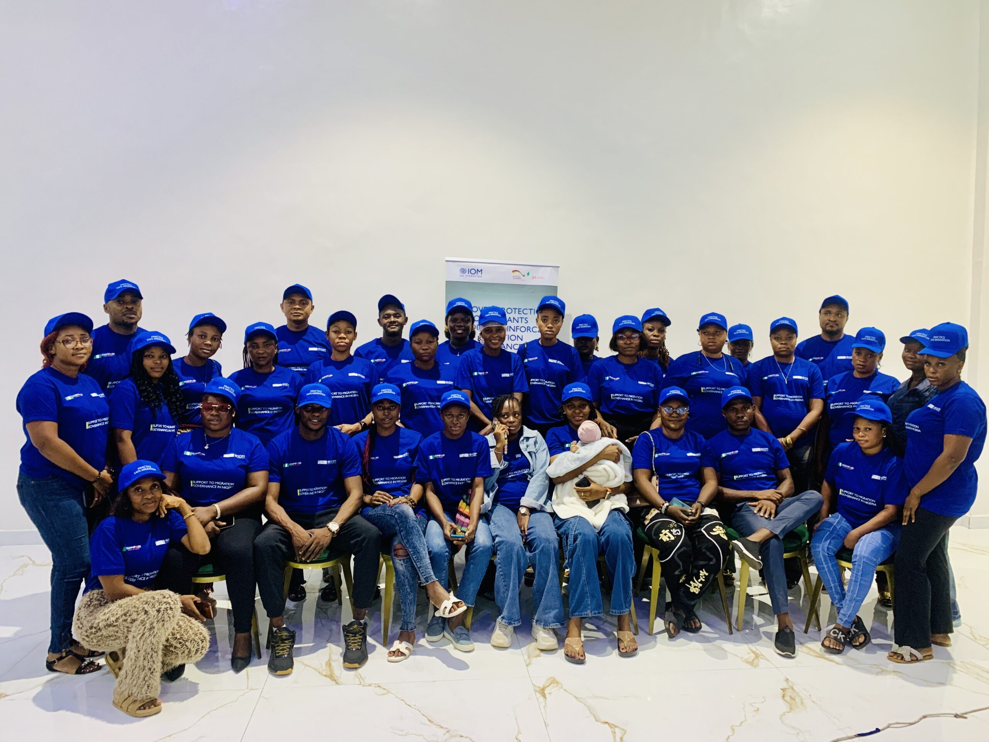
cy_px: 371
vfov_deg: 53.1
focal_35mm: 26
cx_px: 494
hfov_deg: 67.3
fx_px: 743
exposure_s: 1/50
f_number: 1.8
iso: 160
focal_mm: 4.25
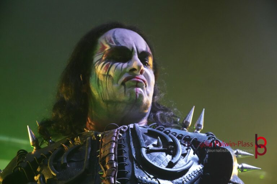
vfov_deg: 16.6
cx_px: 138
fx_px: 635
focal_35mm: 82
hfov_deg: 24.6
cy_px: 92
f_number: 4.5
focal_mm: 55
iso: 6400
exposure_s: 1/80
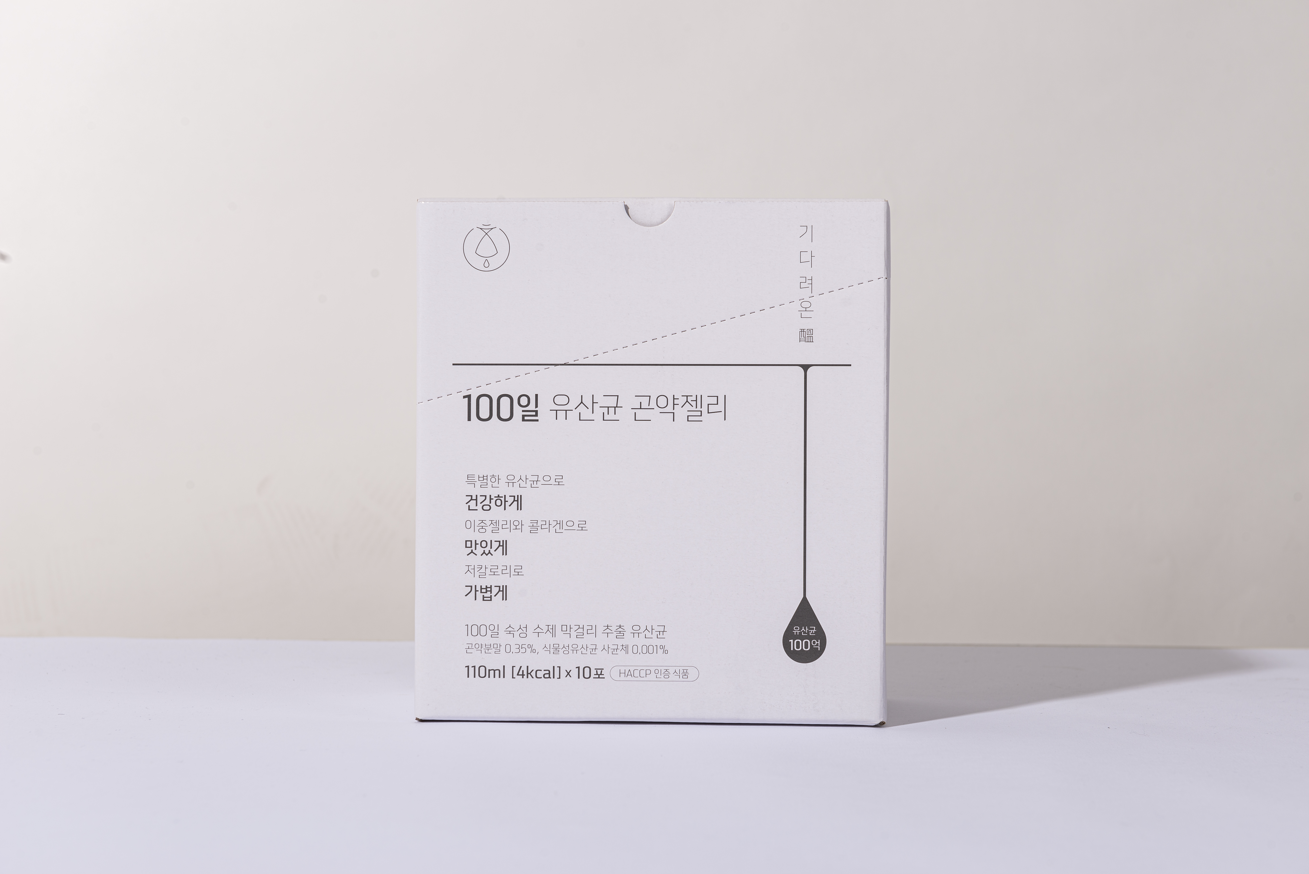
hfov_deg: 28.8
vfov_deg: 19.5
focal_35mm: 70
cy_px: 437
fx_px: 2546
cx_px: 654
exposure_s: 1/160
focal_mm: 70
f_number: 11
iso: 50
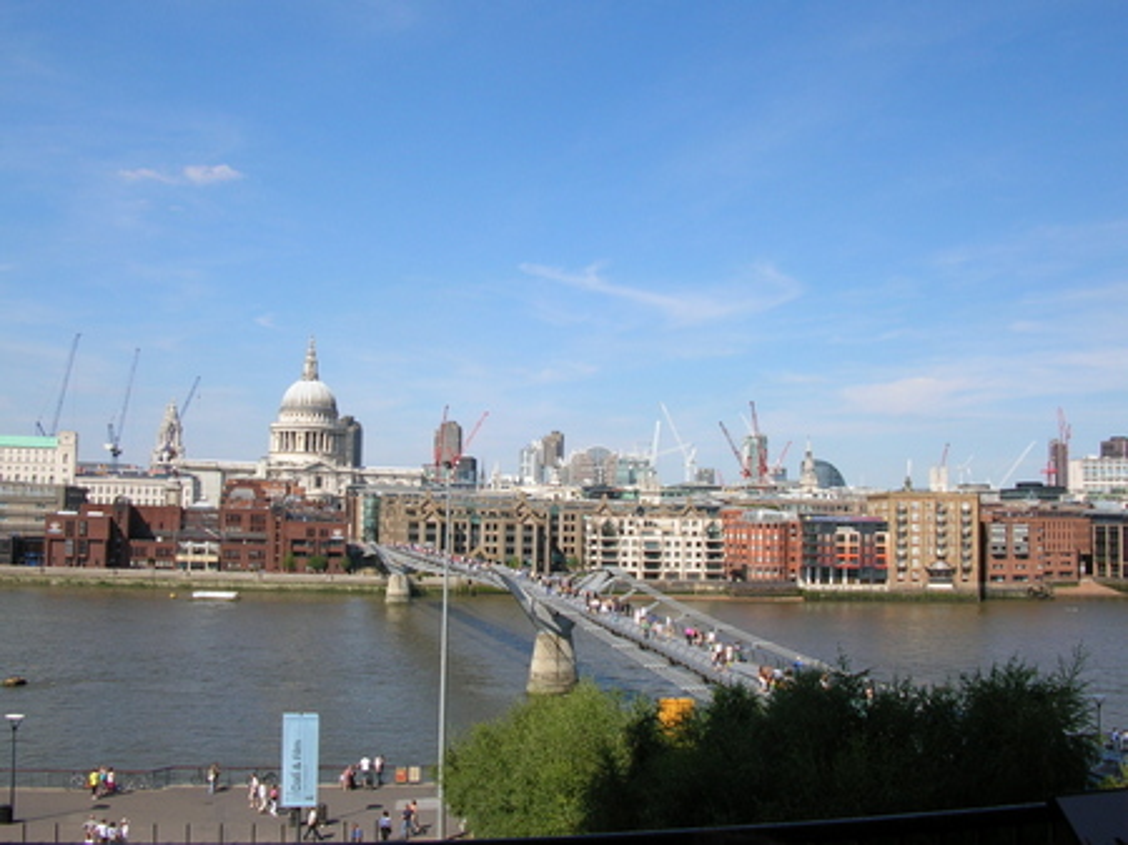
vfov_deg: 40.7
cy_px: 422
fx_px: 1140
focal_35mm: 35
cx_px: 564
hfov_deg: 52.7
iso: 50
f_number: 5.6
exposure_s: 1/296
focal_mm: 5.8
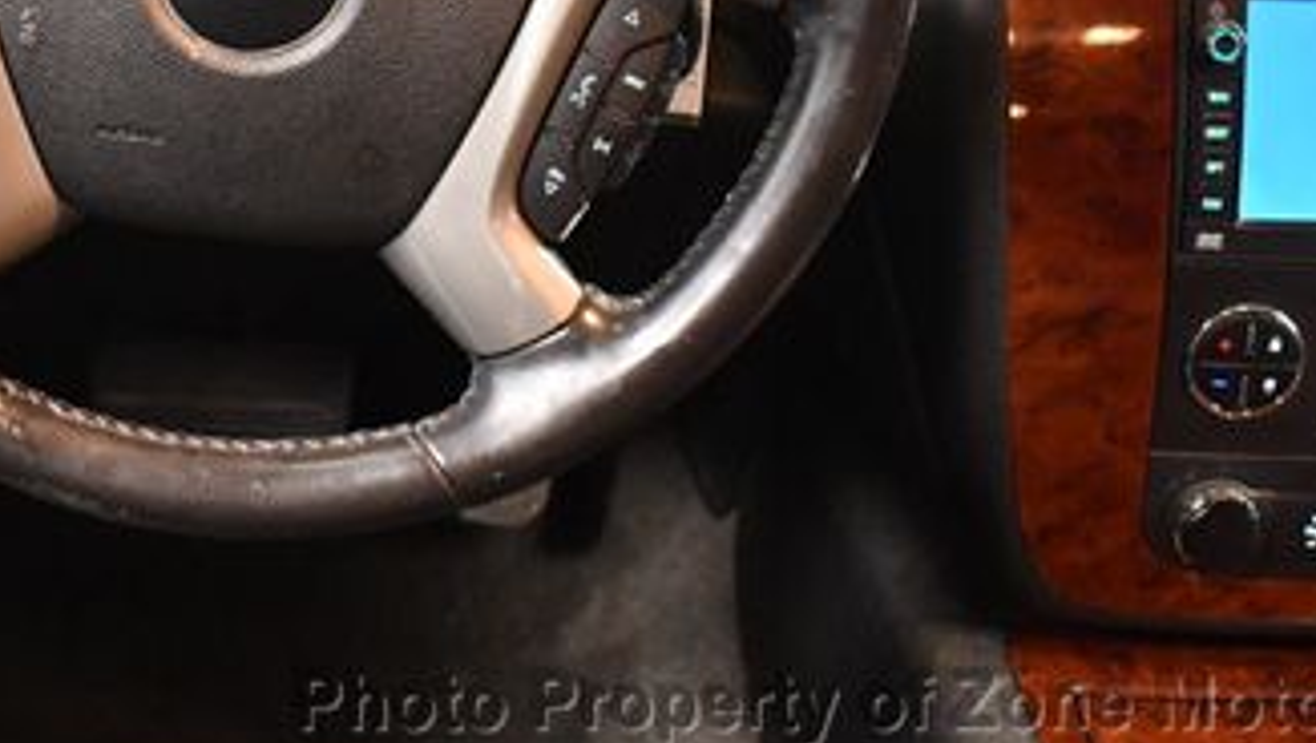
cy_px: -85
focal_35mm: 74
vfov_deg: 15.9
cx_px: 246
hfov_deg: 27.9
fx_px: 2584
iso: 3200
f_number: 3.5
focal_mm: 18
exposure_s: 1/60
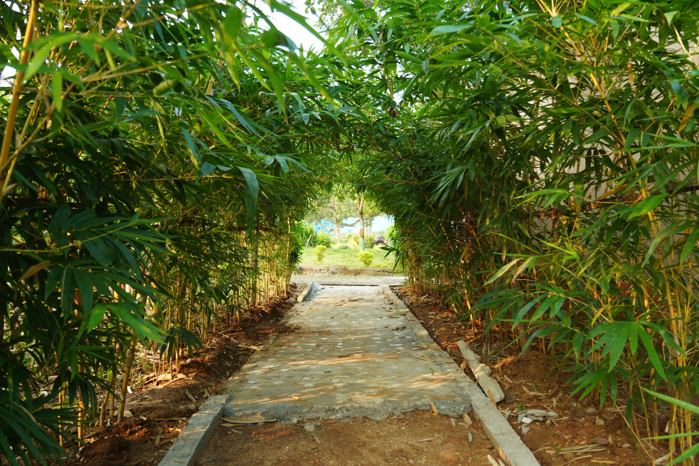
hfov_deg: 61.9
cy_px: 233
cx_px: 350
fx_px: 582
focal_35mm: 30
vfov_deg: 43.6
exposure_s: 1/200
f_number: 4
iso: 640
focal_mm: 30
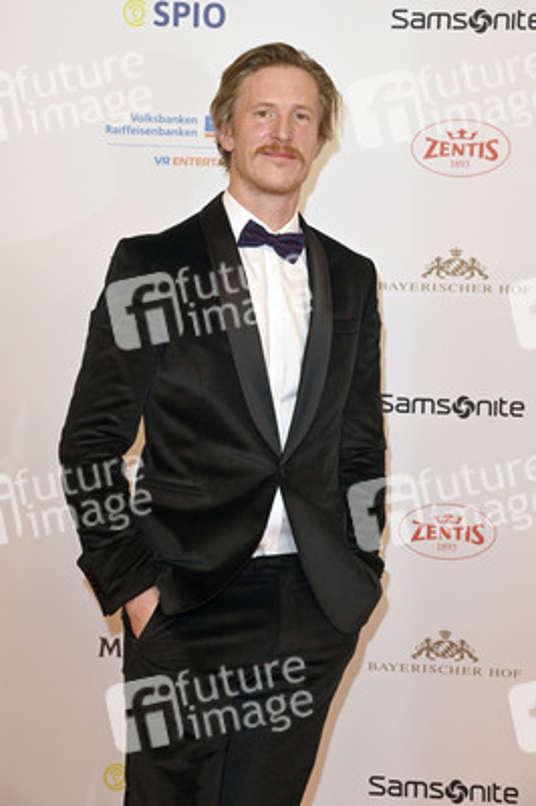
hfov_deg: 17.5
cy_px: 403
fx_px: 1745
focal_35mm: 78
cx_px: 268
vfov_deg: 26.0
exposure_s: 1/250
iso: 640
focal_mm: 78
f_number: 7.1
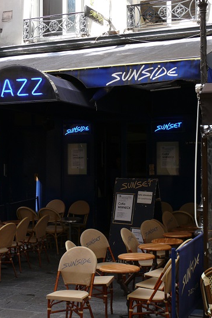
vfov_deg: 32.4
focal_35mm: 62
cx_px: 67
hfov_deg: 21.8
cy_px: 159
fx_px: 548
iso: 100
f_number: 4
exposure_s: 1/160
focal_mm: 9.3
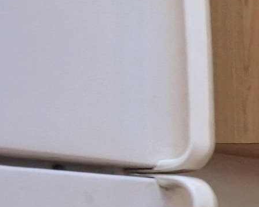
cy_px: 252
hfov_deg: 10.1
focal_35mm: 94
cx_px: 871
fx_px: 720
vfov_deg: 15.7
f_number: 4.5
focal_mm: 7
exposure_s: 1/160
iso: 800
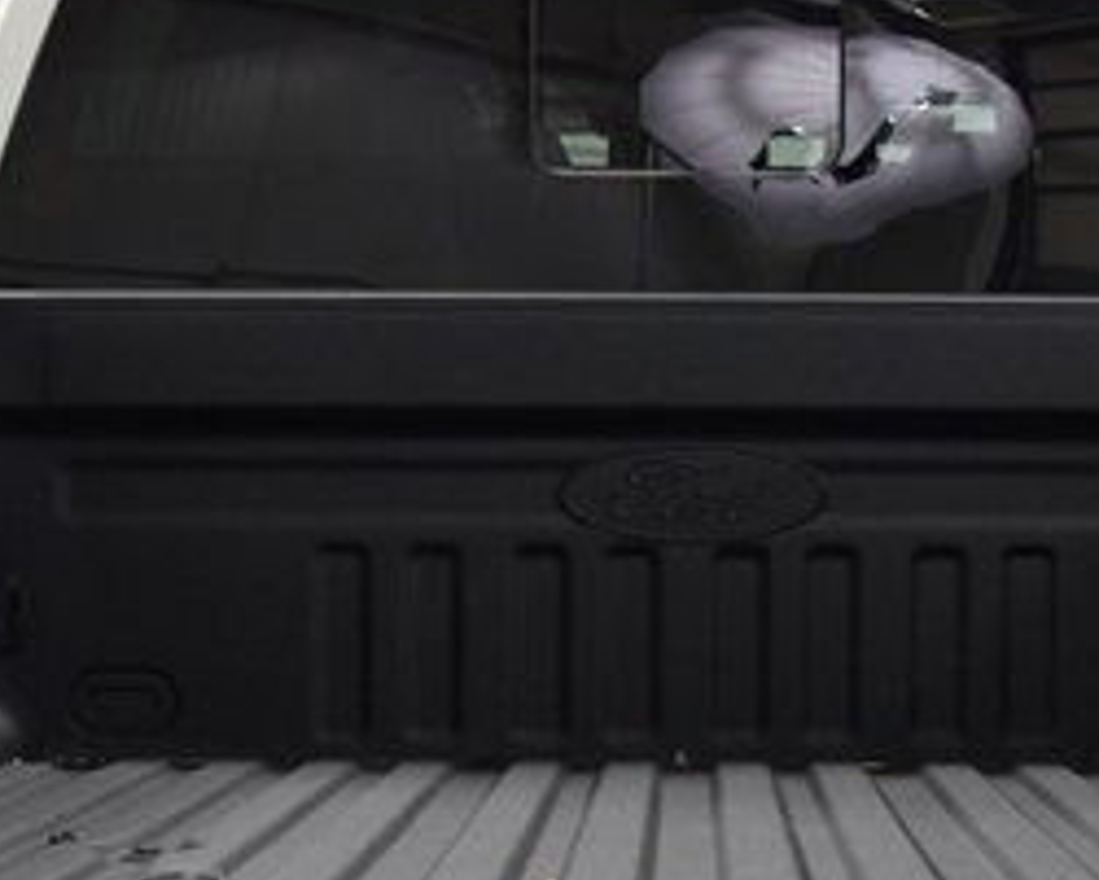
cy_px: 663
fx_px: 2798
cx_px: 701
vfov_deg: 17.8
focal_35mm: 86
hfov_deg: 22.2
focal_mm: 24
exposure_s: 1/60
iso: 1600
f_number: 5.6
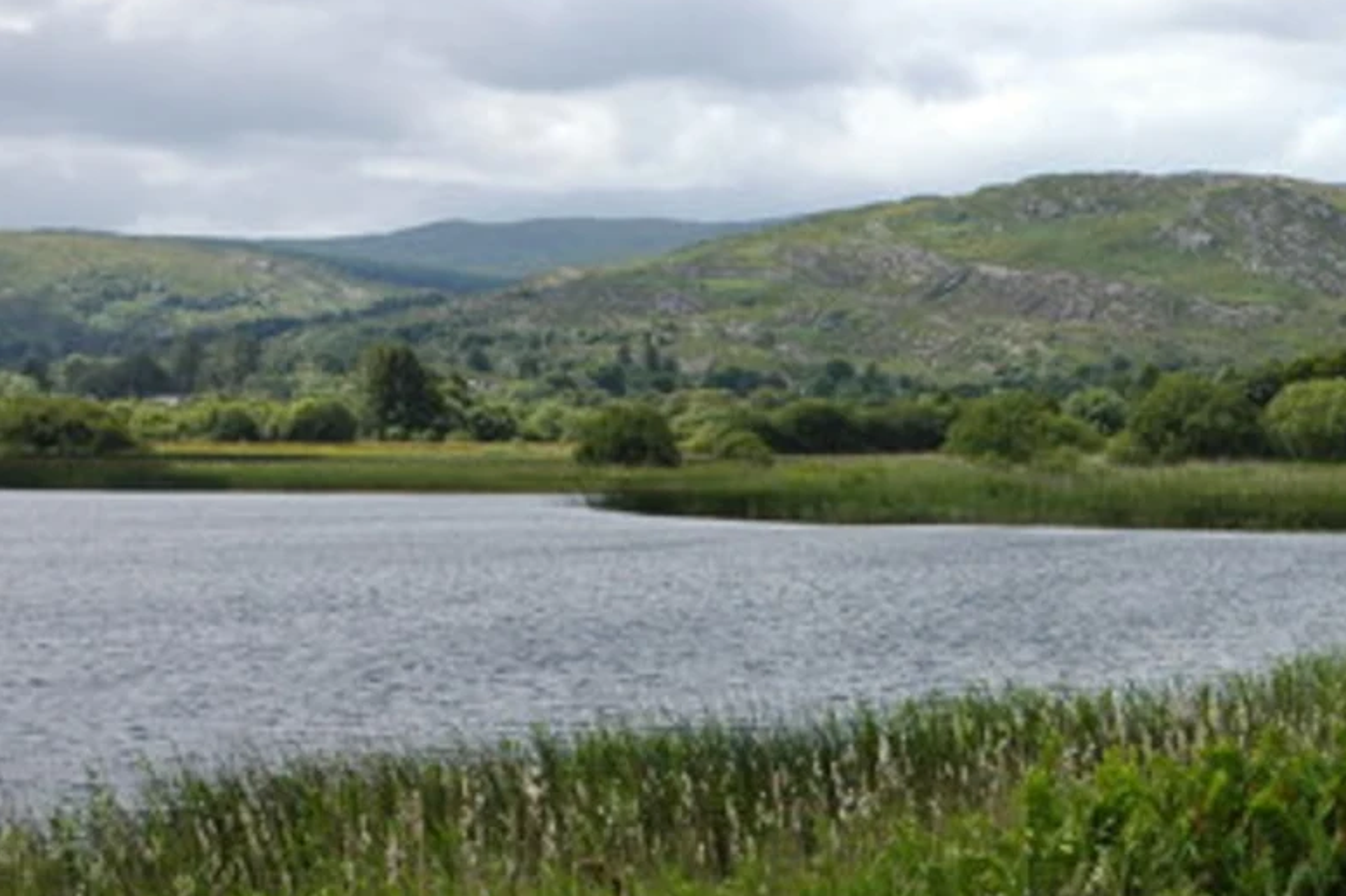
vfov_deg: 13.9
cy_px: 841
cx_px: 1331
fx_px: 3627
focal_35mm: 97
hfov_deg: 20.4
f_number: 10
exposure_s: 1/200
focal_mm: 31
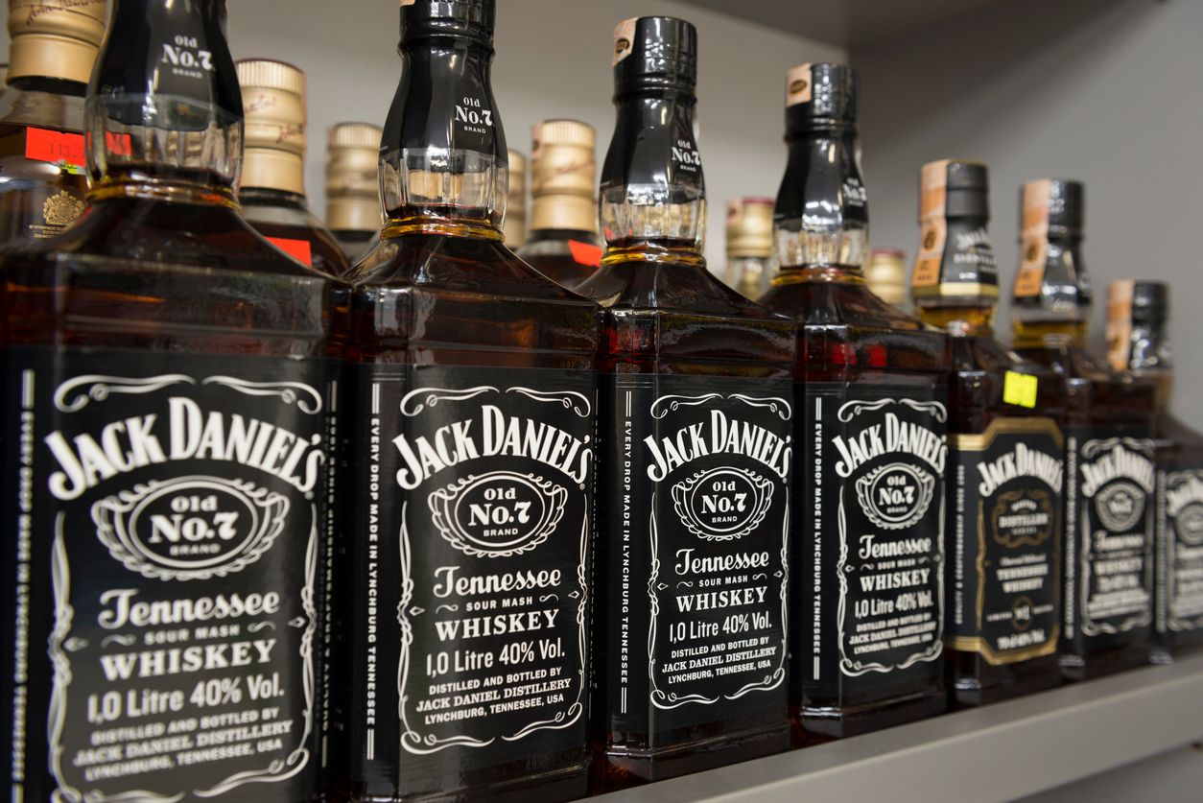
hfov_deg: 54.4
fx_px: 1170
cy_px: 402
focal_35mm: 35
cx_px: 602
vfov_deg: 37.9
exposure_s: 1/1.25
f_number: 5.6
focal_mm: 35
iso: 100
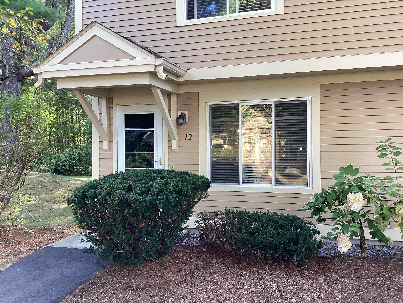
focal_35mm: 31
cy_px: 152
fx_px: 361
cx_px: 202
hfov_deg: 58.4
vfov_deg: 45.4
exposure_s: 1/100
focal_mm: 3.3
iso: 80
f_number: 2.4
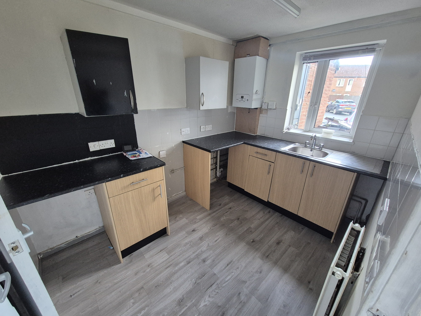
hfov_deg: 106.2
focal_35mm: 13
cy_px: 158
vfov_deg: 89.9
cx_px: 210
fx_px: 158
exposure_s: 1/50
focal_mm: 2.2
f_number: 2.2
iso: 800
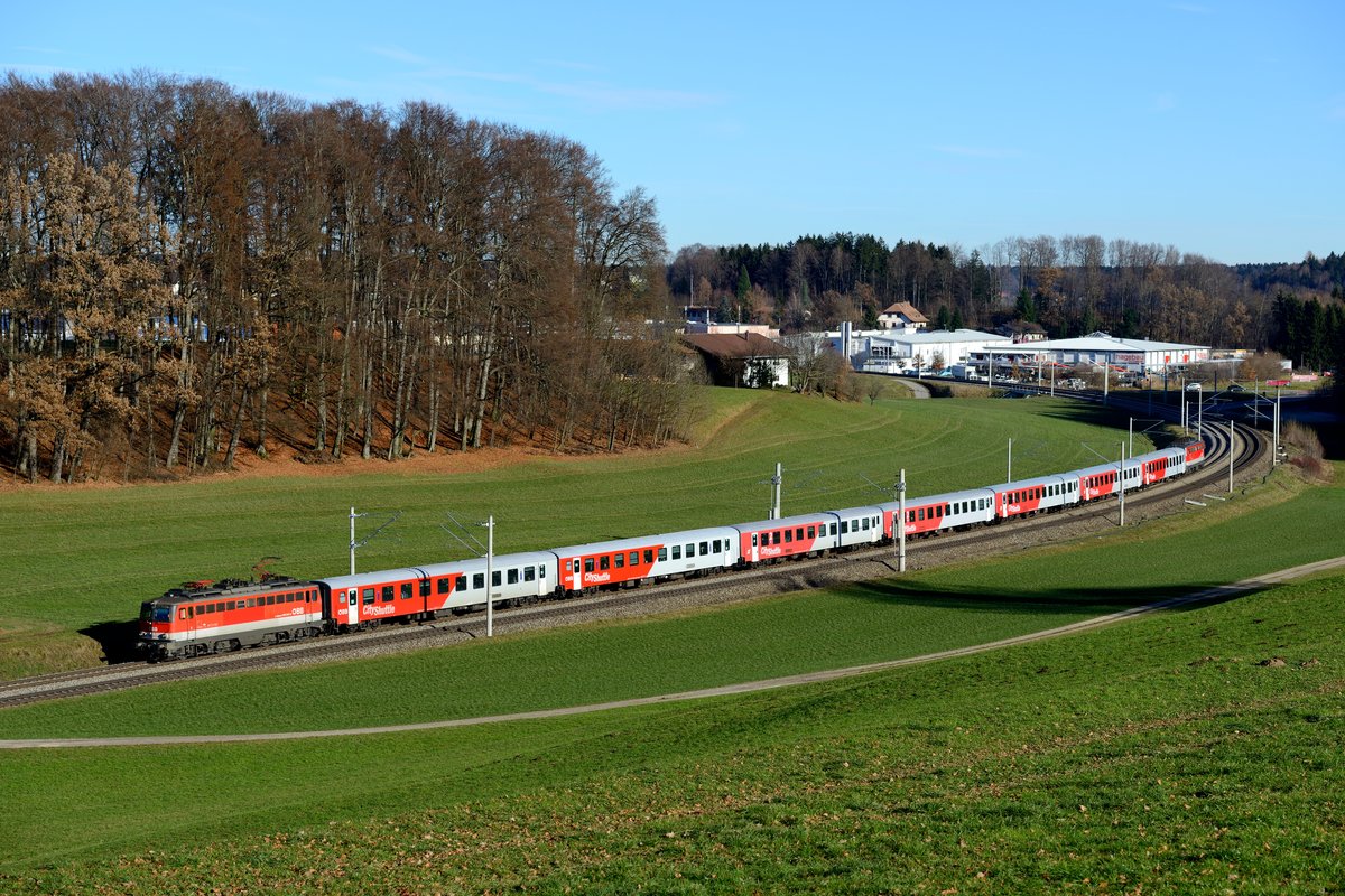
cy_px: 448
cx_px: 672
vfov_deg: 17.1
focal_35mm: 80
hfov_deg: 25.4
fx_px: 2989
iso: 200
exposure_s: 1/1250
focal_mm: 80
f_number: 6.3
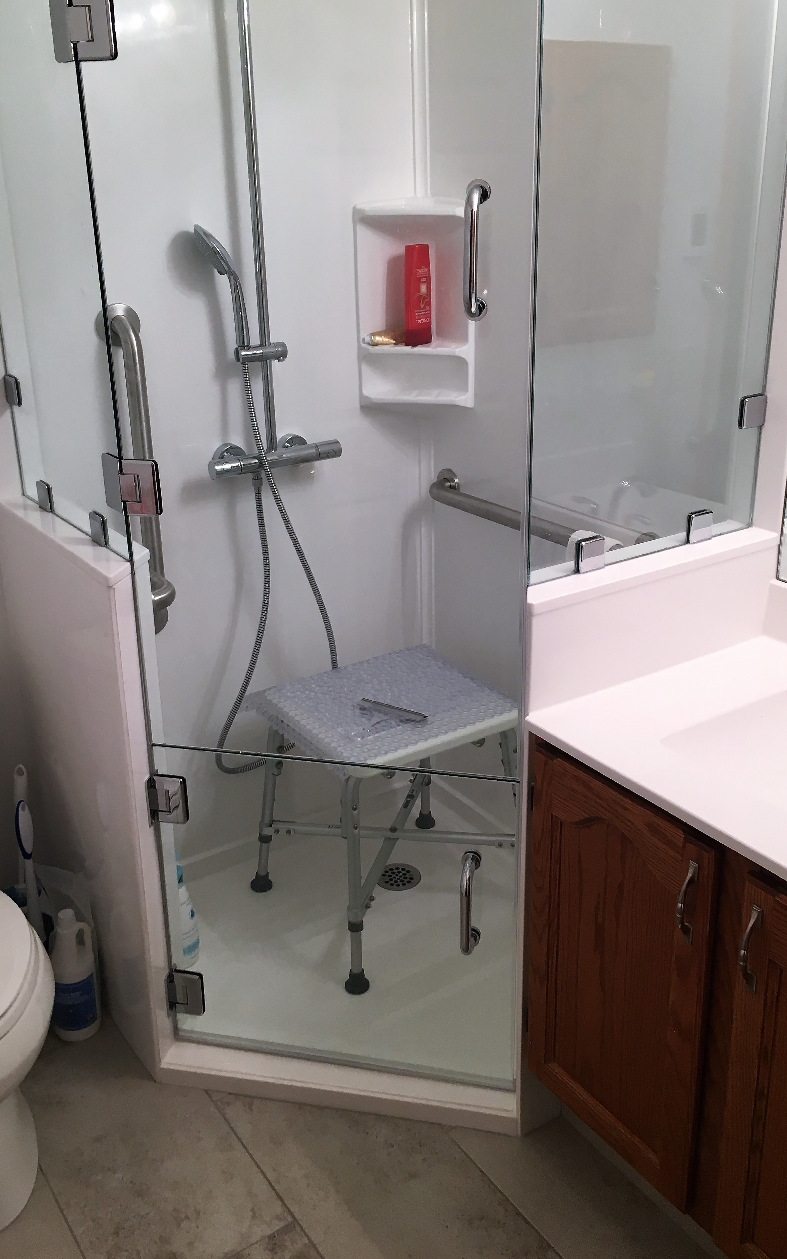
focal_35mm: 33
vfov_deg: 58.1
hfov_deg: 38.3
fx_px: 1133
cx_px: 407
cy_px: 593
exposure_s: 1/30
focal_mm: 4.15
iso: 50
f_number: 2.2
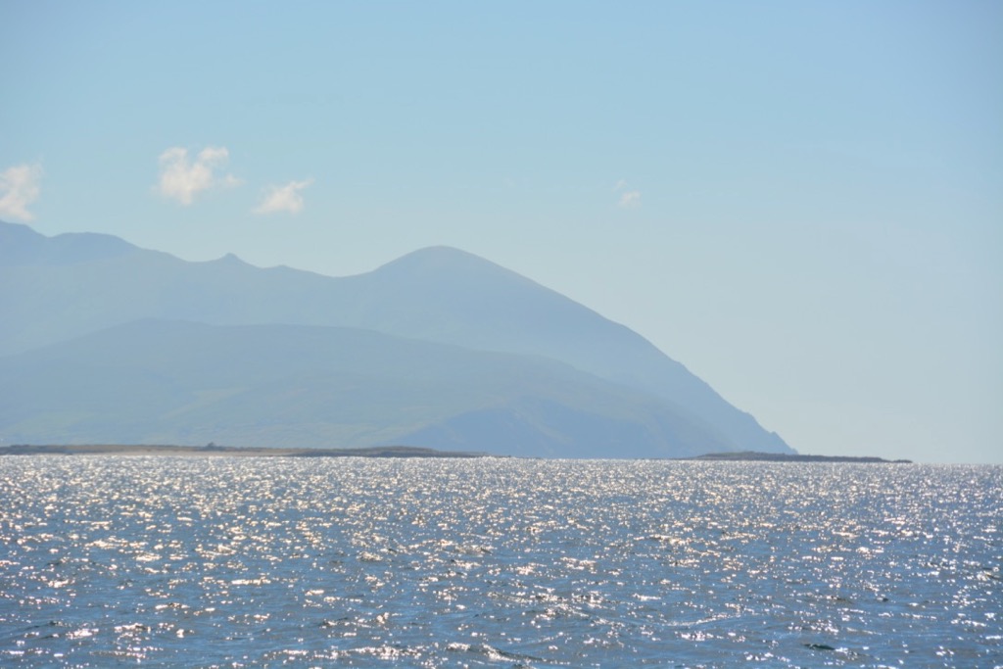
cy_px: 334
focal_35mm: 225
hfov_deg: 9.1
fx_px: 6269
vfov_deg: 6.1
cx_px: 502
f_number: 8
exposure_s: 1/1000
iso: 200
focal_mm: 150
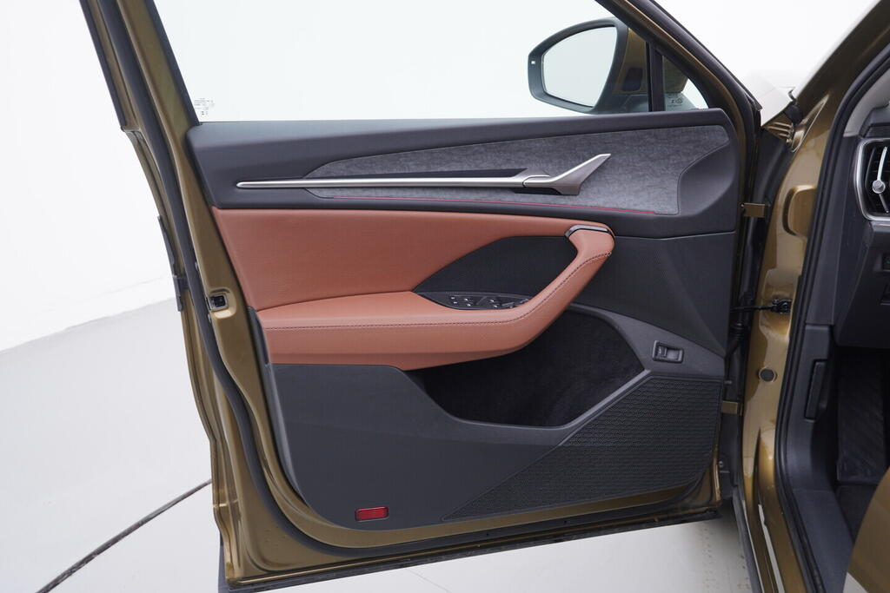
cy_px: 296
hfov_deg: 53.1
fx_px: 890
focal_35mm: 36
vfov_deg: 36.9
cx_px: 445
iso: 125
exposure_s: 1/50
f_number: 3.2
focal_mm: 24
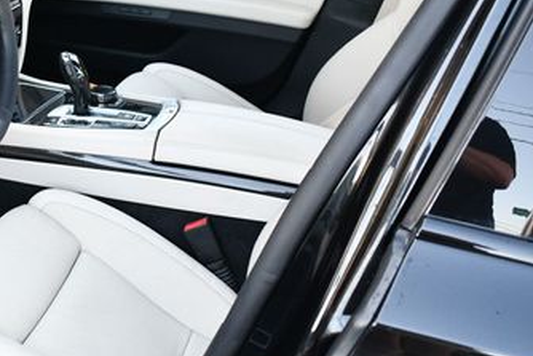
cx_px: 49
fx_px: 1022
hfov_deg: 28.1
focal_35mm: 69
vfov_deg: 19.8
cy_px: 177
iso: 800
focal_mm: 18
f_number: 3.5
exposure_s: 1/250
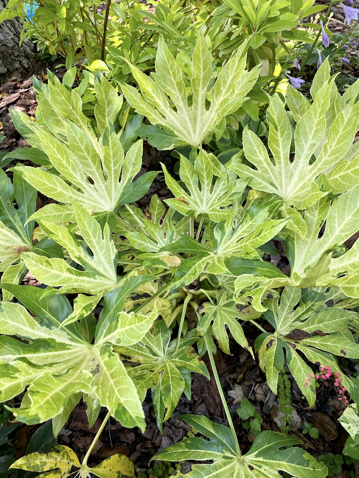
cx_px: 180
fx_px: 360
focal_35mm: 26
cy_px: 239
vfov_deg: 67.3
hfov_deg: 53.1
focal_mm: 4.25
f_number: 1.8
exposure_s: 1/122
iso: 32
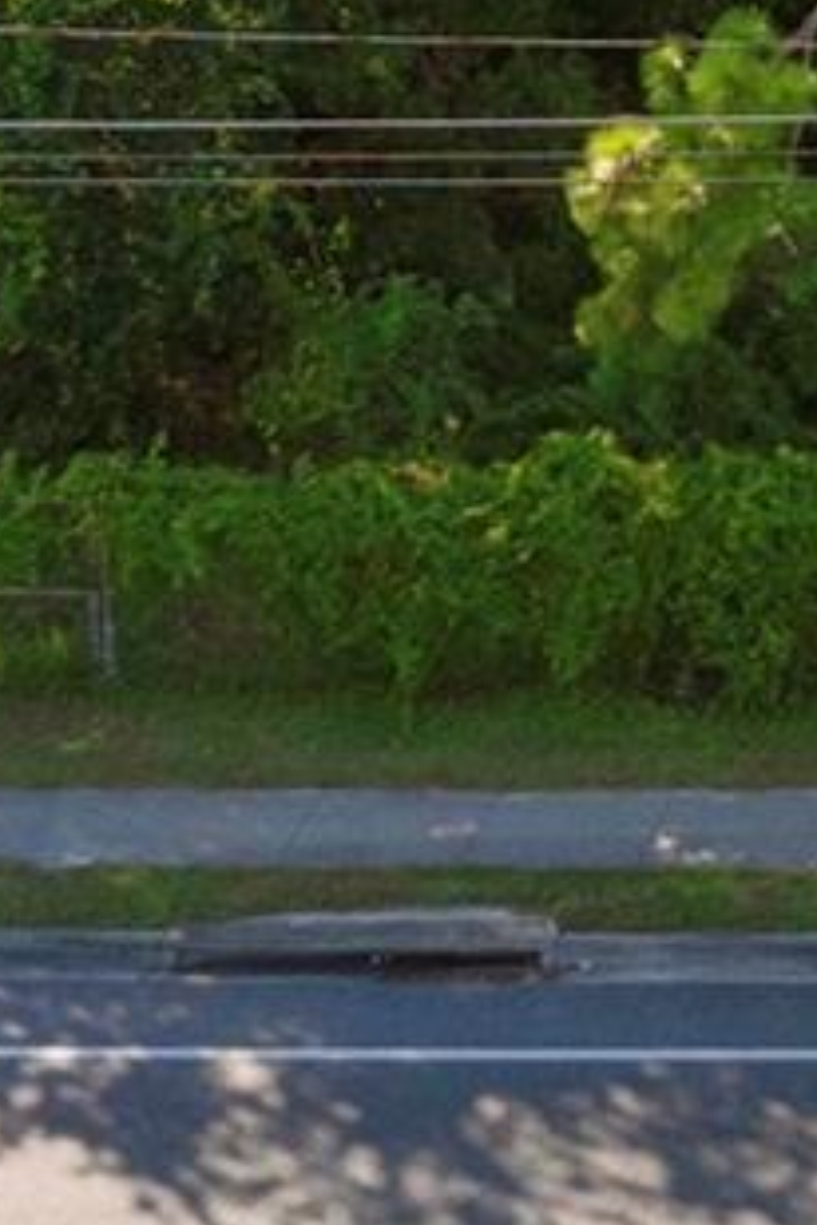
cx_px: 1844
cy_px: -807
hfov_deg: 9.6
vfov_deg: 14.4
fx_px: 4391
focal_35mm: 129
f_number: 2.8
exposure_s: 1/200
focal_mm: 12.29
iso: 200
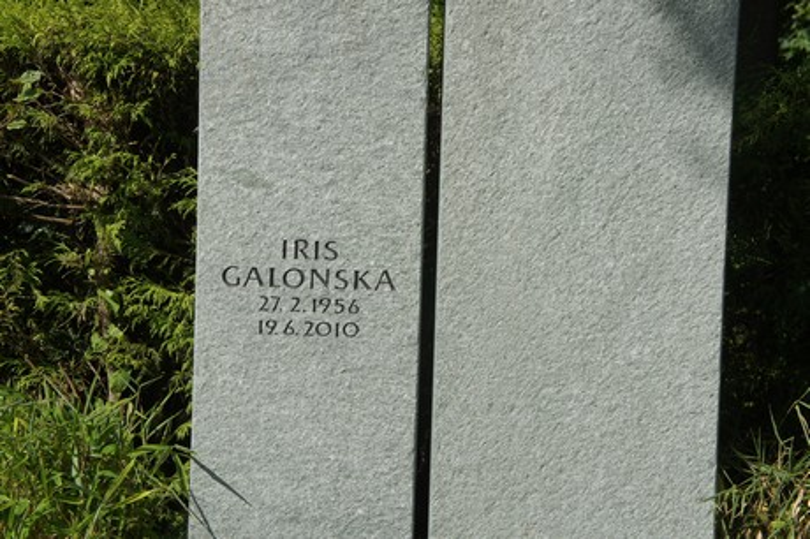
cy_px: 270
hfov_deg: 30.5
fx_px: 1484
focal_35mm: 66
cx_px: 405
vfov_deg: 20.6
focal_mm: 44
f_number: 9
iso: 200
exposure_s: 1/400
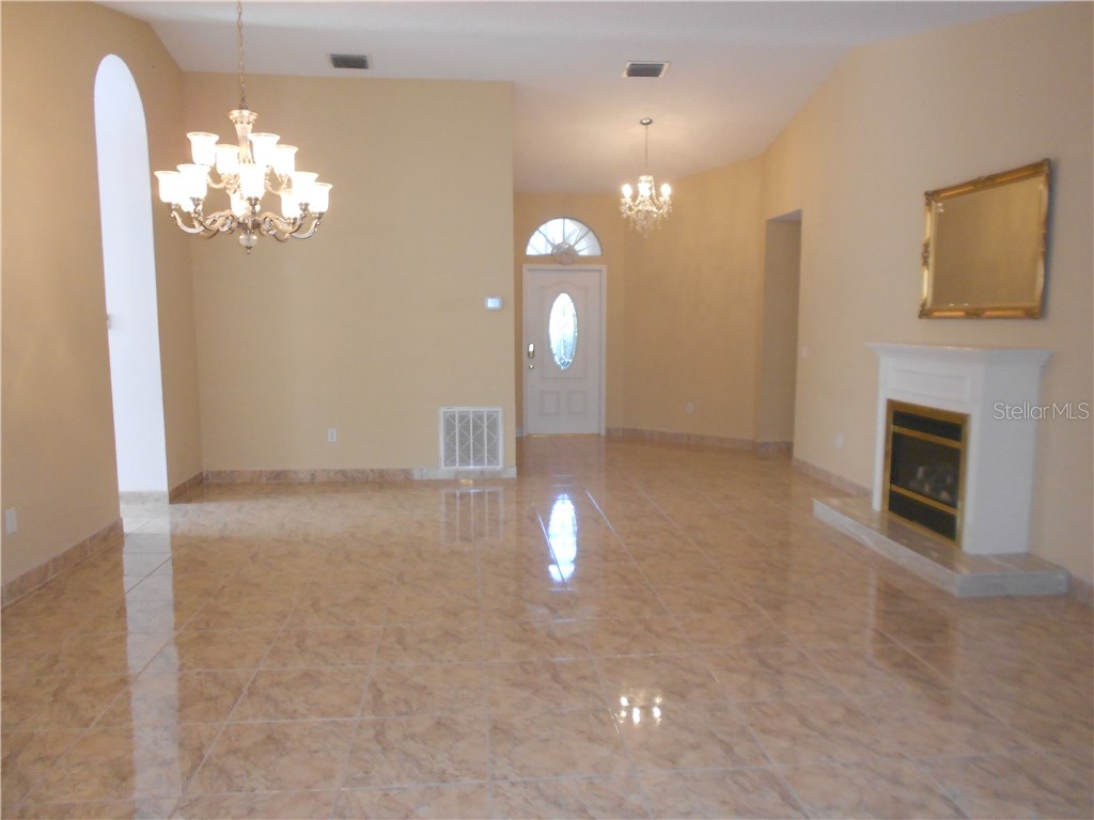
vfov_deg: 53.1
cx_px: 547
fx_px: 822
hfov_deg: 67.3
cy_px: 410
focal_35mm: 26
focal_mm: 4.6
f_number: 3.2
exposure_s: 1/30
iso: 250
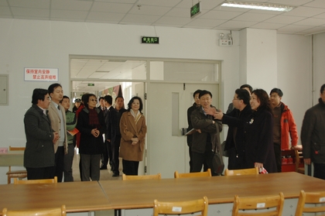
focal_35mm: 42
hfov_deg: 46.4
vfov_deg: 31.8
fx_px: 379
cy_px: 108
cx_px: 162
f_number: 3.5
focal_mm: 28
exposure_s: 1/60
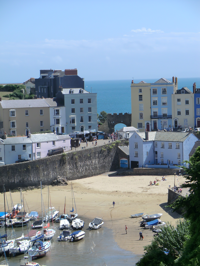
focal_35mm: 123
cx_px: 100
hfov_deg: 12.0
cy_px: 133
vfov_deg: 16.0
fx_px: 948
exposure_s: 1/500
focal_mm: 22
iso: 64
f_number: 5.2
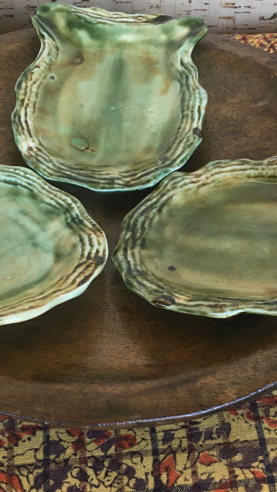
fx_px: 705
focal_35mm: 54
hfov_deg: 22.2
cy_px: 209
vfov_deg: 38.4
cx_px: 120
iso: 40
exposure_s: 1/33
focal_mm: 4.15
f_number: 2.2
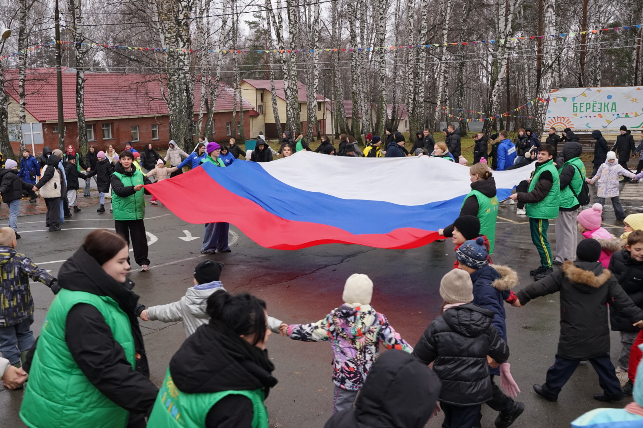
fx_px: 714
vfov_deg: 33.4
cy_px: 216
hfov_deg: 48.5
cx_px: 321
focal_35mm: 40
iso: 1000
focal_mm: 39
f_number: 8
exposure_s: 1/125
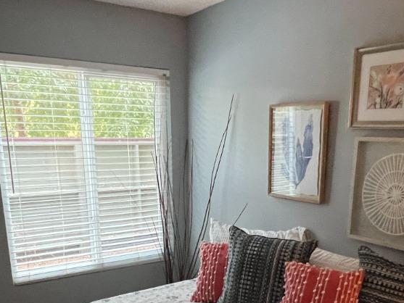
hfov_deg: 52.4
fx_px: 409
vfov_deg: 38.4
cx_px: 230
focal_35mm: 35
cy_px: 263
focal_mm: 1.57
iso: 640
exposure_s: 1/60
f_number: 1.8
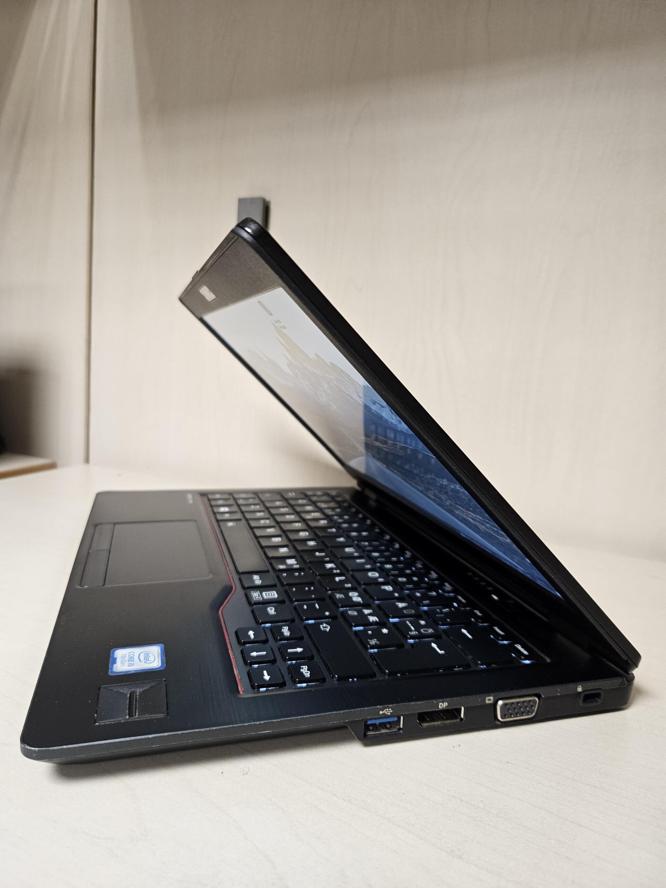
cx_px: 333
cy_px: 444
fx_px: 590
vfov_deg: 73.9
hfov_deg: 58.9
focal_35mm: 23
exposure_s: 1/100
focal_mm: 5.4
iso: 250
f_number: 1.8
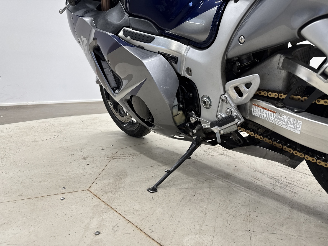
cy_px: 123
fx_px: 227
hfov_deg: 71.6
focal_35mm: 24
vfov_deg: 56.8
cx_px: 164
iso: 100
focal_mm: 6.76
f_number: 1.78
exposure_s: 1/100
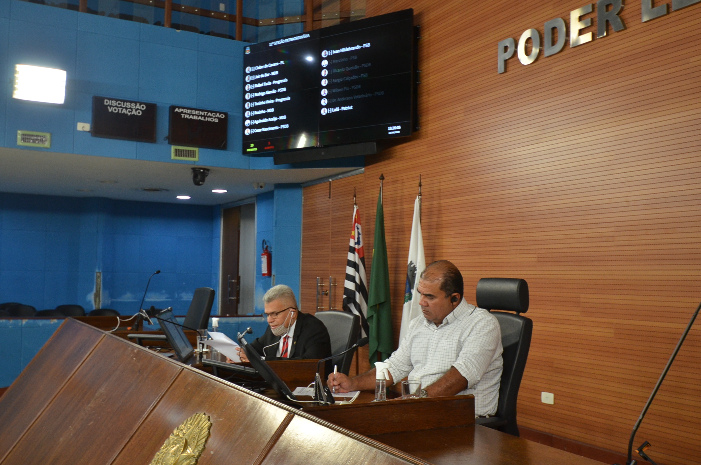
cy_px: 232
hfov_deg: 53.2
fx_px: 700
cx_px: 350
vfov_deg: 36.7
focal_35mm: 36
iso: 1000
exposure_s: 1/50
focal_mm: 24
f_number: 4.5
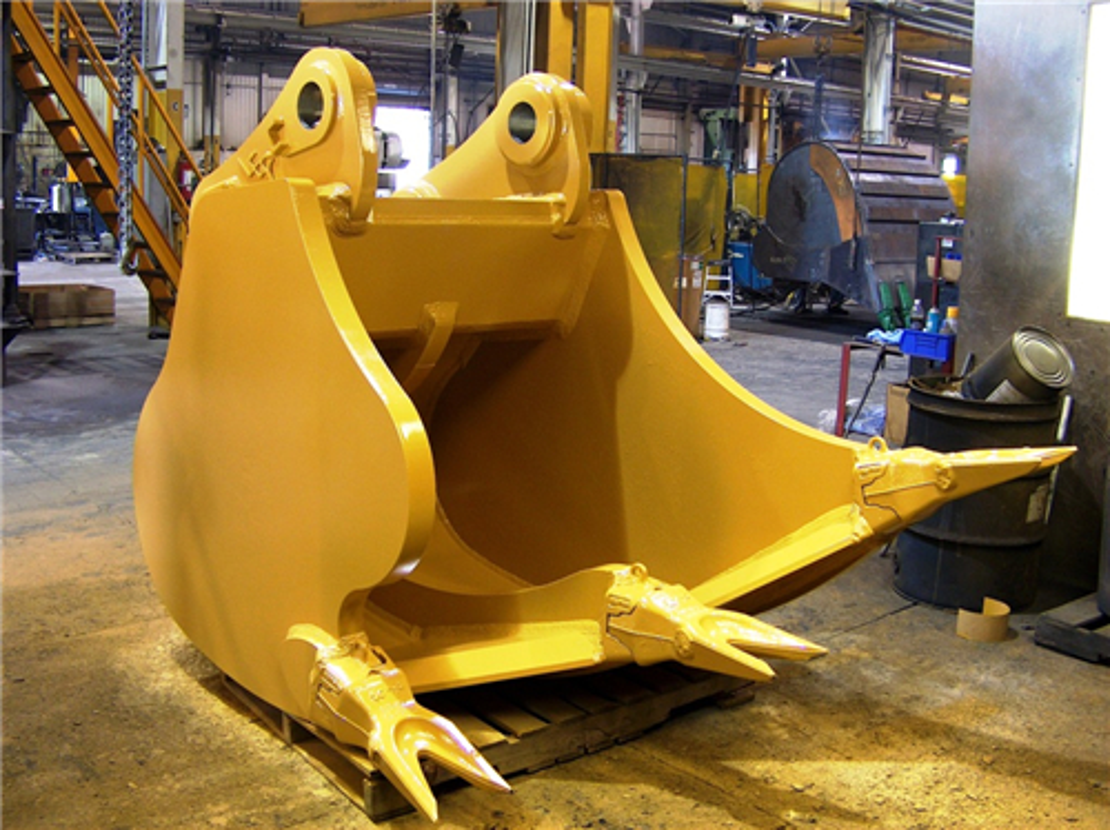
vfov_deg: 38.6
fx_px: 1185
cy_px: 415
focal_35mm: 37
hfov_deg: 50.2
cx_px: 555
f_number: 2.8
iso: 200
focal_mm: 7.6
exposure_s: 1/19.6
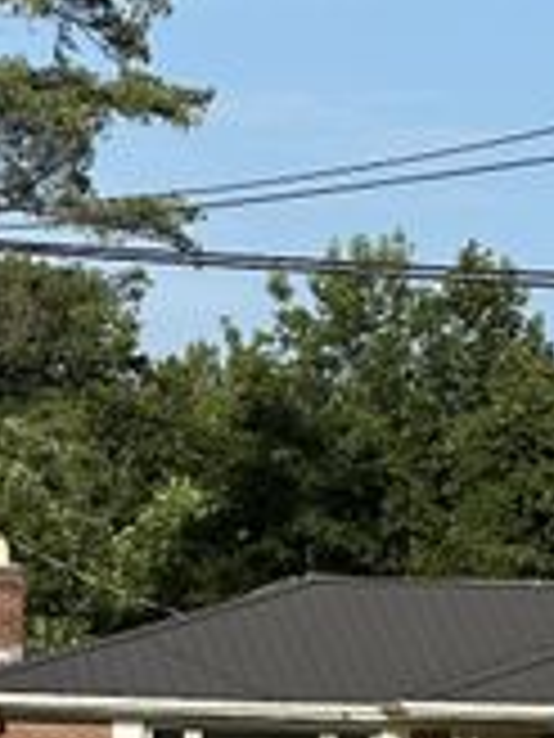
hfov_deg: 4.7
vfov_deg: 6.3
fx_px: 6679
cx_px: 721
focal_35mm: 313
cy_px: 331
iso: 32
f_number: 2.8
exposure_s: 1/686
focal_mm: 9
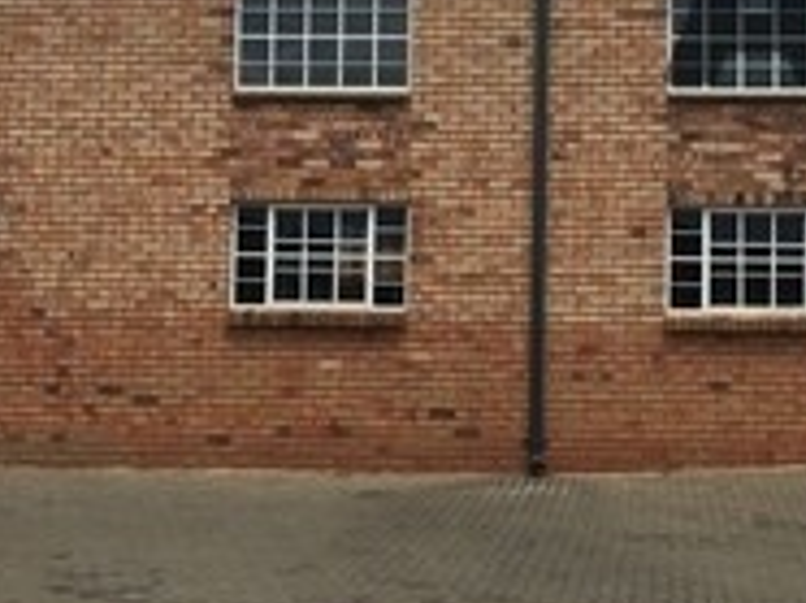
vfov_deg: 18.8
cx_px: 568
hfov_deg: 24.9
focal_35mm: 78
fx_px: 1814
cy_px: 232
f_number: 2.2
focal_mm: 4.15
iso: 32
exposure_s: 1/1883
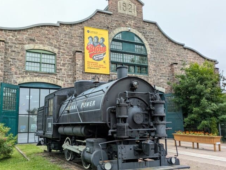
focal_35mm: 34
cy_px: 85
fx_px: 222
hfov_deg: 53.8
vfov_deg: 41.8
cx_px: 101
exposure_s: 1/1185
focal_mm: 5.43
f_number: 1.89
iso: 49
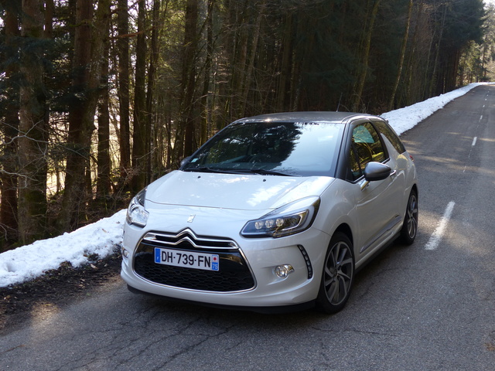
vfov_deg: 32.9
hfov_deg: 42.9
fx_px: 629
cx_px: 248
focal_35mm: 44
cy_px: 186
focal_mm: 7.8
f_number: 3.2
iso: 100
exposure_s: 1/100
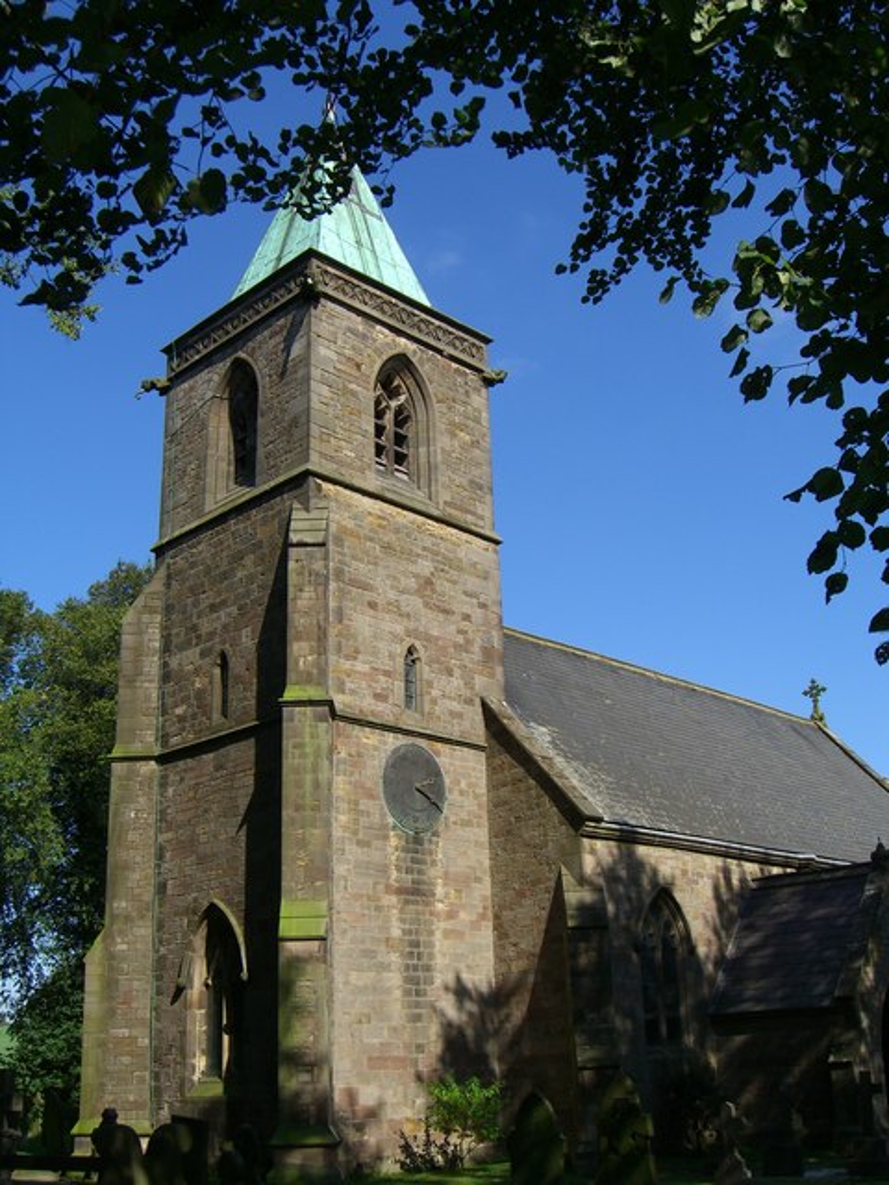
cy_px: 592
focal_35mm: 38
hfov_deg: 37.7
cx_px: 444
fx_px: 1301
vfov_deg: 49.0
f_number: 8
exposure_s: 1/125
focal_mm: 7.9
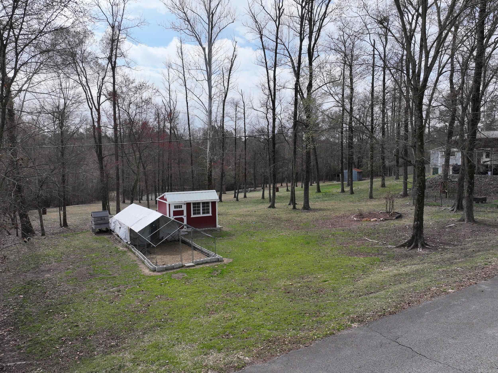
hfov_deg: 71.6
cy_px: 186
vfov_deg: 56.8
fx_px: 345
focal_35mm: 24
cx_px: 249
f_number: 2.8
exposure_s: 1/4000
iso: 220
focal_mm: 12.29
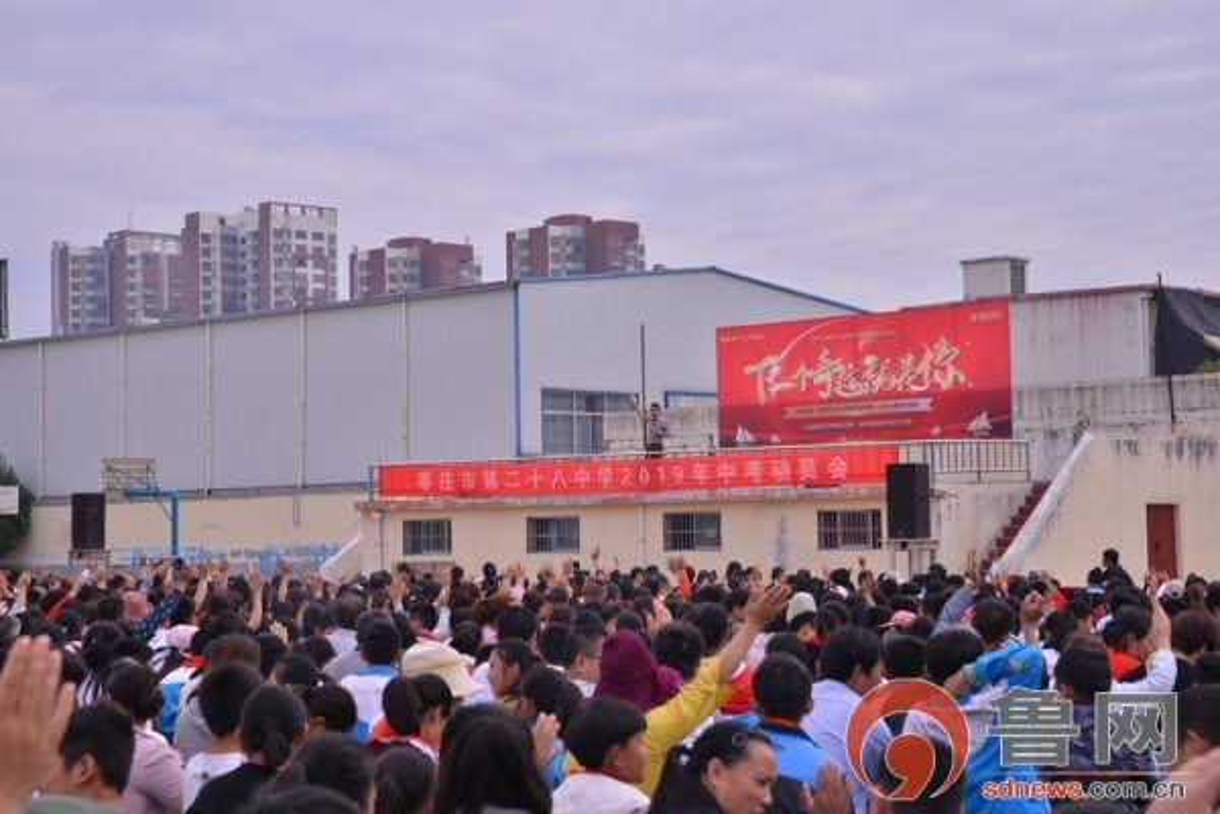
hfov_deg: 28.8
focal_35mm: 70
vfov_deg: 19.5
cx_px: 610
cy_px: 407
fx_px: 2372
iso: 200
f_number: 10
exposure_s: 1/320
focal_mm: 70
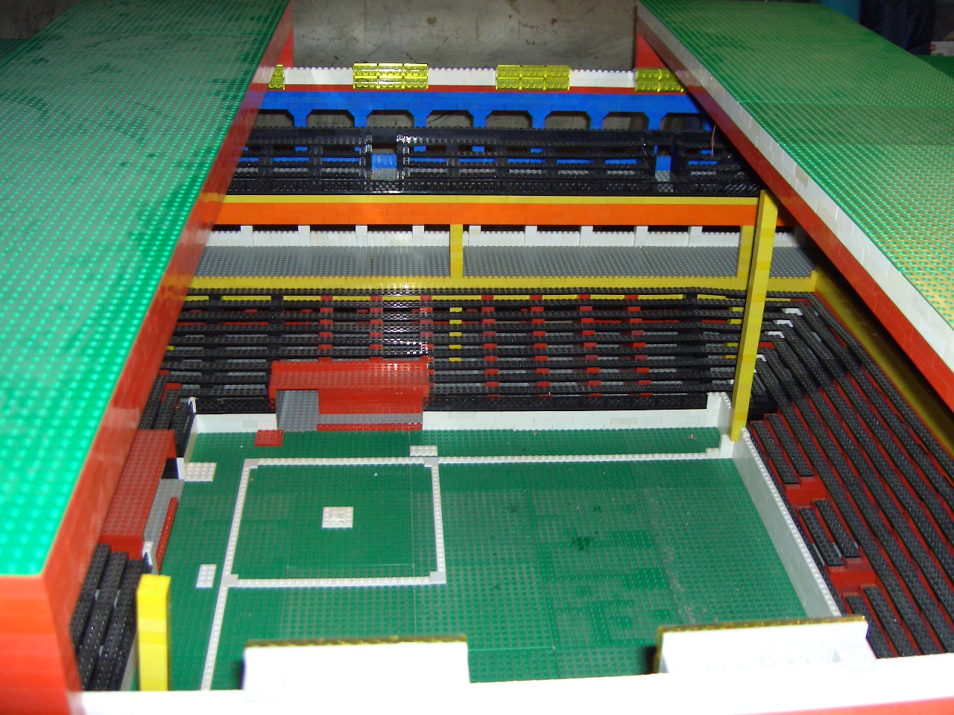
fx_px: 1075
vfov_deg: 36.8
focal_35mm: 39
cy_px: 358
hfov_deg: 47.9
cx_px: 477
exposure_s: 1/60
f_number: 2.8
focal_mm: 8
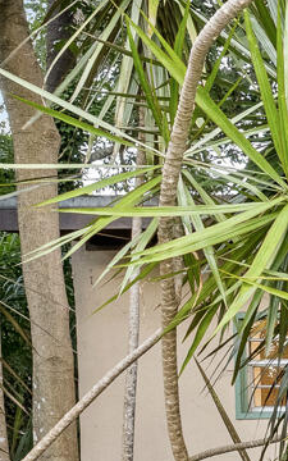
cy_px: 409
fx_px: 1243
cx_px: 1068
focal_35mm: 99
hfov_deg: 8.6
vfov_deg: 20.6
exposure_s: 1/13
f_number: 8
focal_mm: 14
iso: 1000
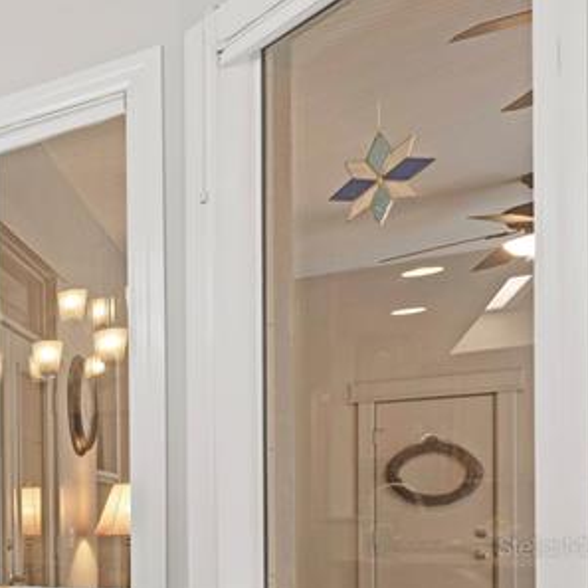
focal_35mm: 41
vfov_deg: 37.8
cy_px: 546
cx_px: -402
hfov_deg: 24.5
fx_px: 788
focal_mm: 14
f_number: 8
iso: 320
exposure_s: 1
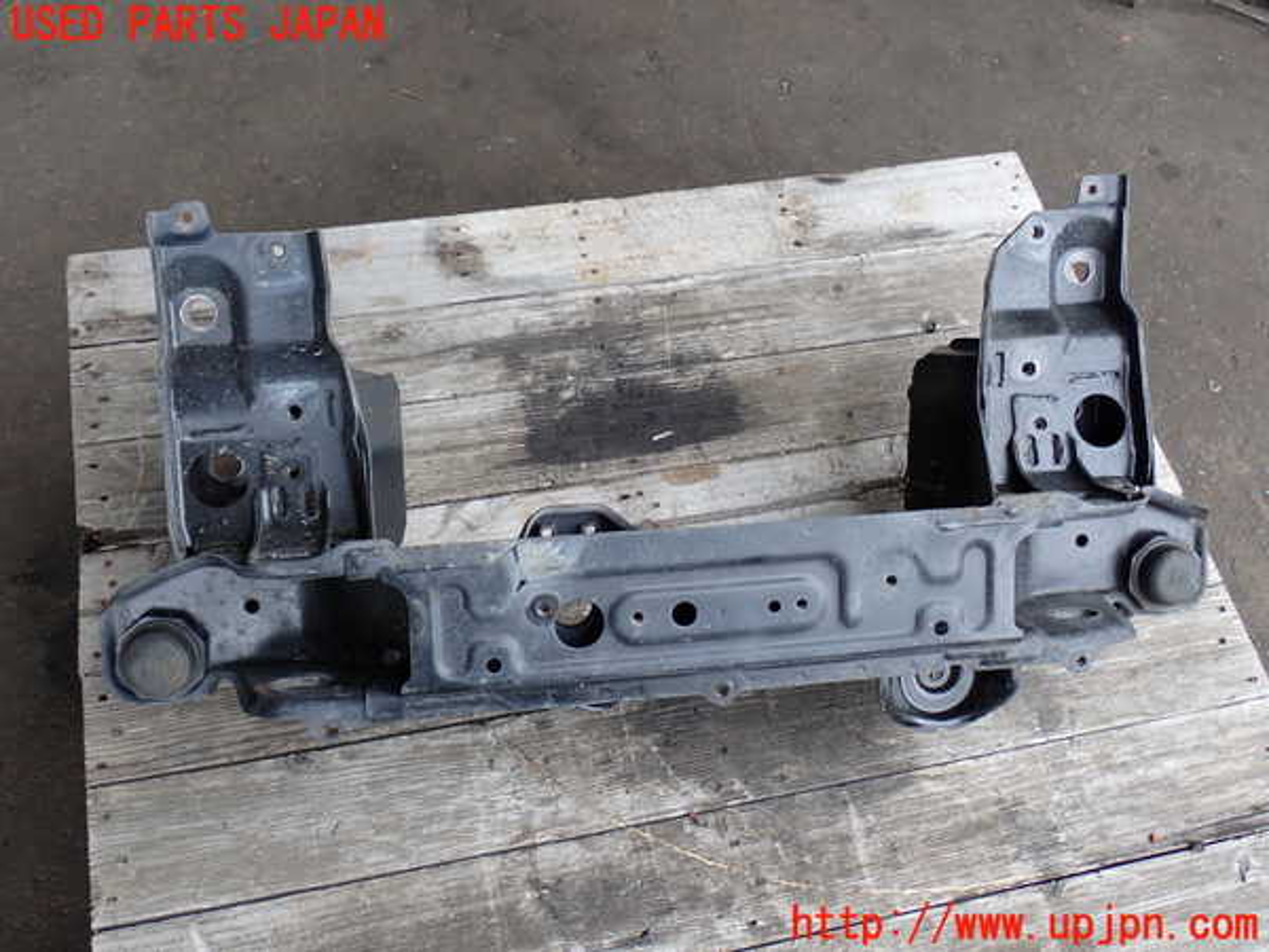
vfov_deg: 37.7
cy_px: 476
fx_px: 1393
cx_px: 634
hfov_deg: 49.0
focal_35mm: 38
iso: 100
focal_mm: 6.83
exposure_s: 1/100
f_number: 3.5
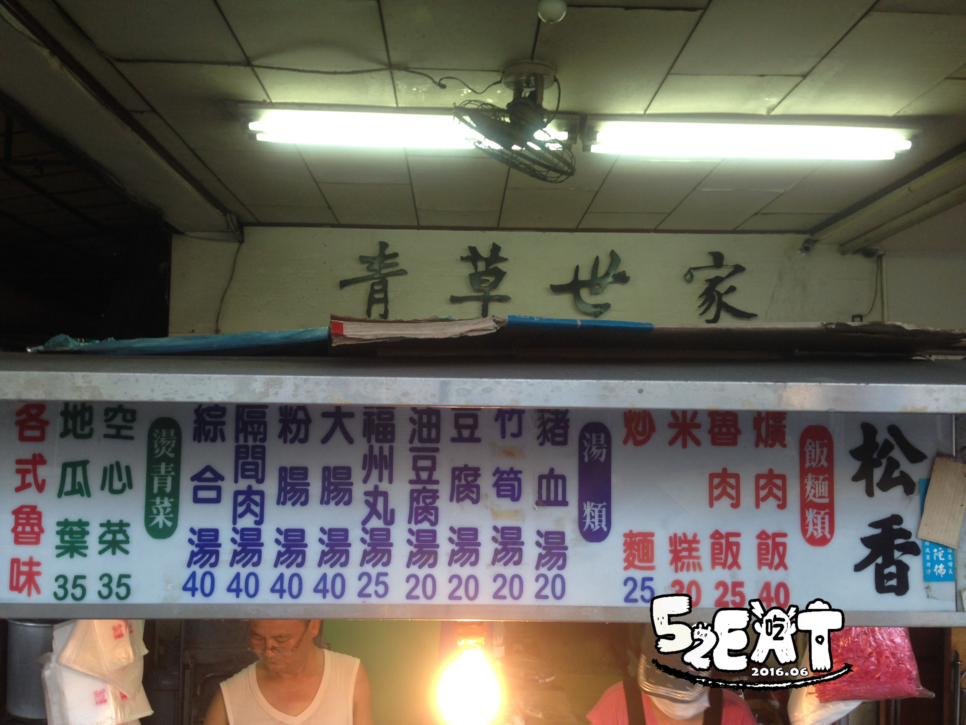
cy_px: 362
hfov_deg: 55.4
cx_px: 483
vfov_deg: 42.9
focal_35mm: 33
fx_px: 921
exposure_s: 1/24
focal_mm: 4.12
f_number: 2.4
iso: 50
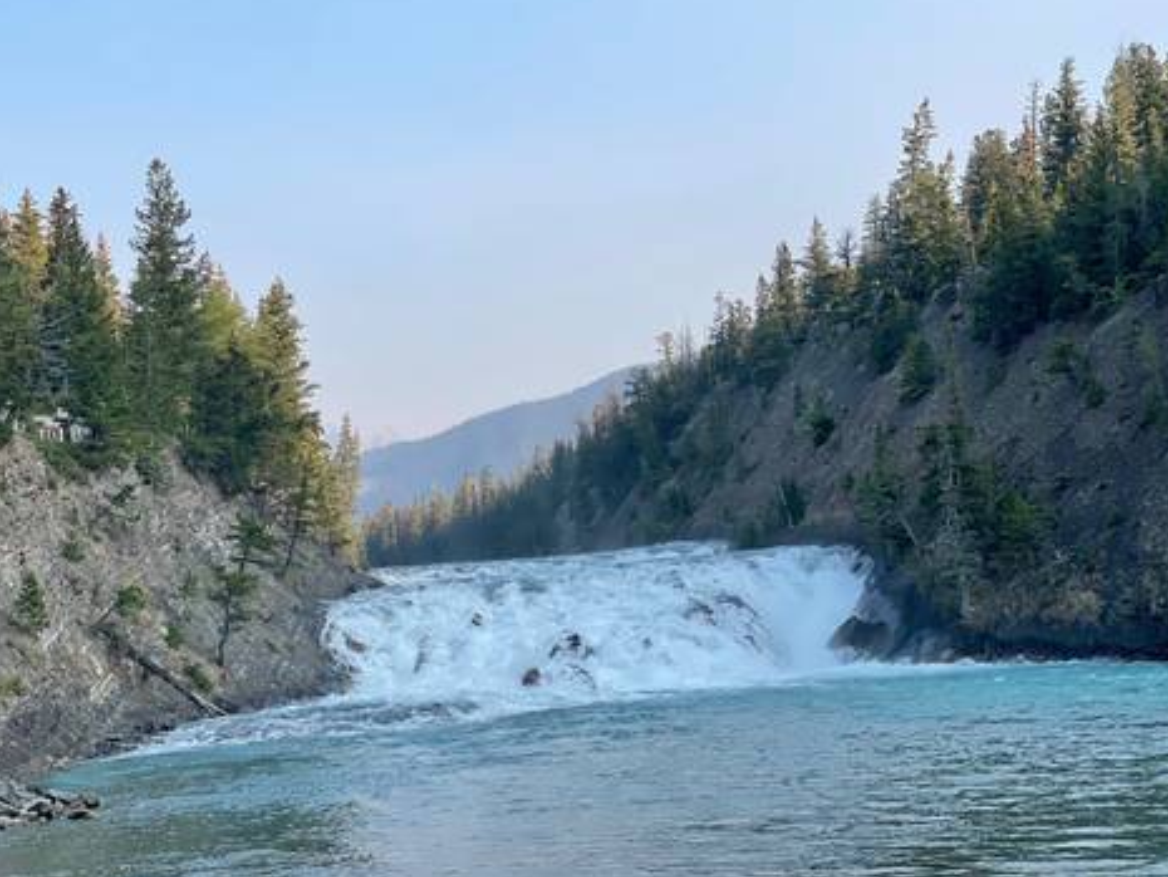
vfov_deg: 22.3
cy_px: 435
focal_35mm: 66
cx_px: 593
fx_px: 2228
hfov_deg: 29.4
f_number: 2.2
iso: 20
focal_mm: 7.5
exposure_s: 1/501
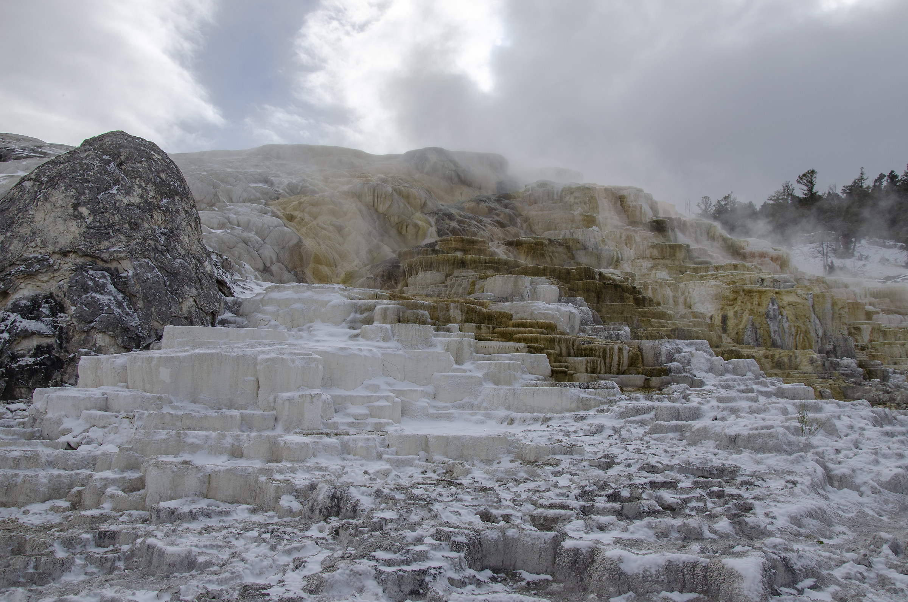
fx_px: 680
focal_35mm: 27
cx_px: 454
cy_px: 301
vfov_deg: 47.7
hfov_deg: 67.5
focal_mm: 18
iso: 100
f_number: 9
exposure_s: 1/320
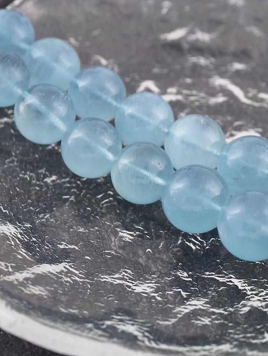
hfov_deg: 12.7
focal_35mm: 117
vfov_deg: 16.8
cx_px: 175
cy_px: 142
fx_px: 1205
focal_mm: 22.48
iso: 125
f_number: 2.67
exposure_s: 1/160
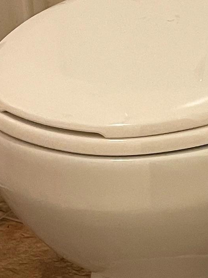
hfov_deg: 9.8
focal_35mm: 149
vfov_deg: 13.3
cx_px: 246
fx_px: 1194
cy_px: 144
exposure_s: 1/60
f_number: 1.6
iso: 200
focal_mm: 4.2
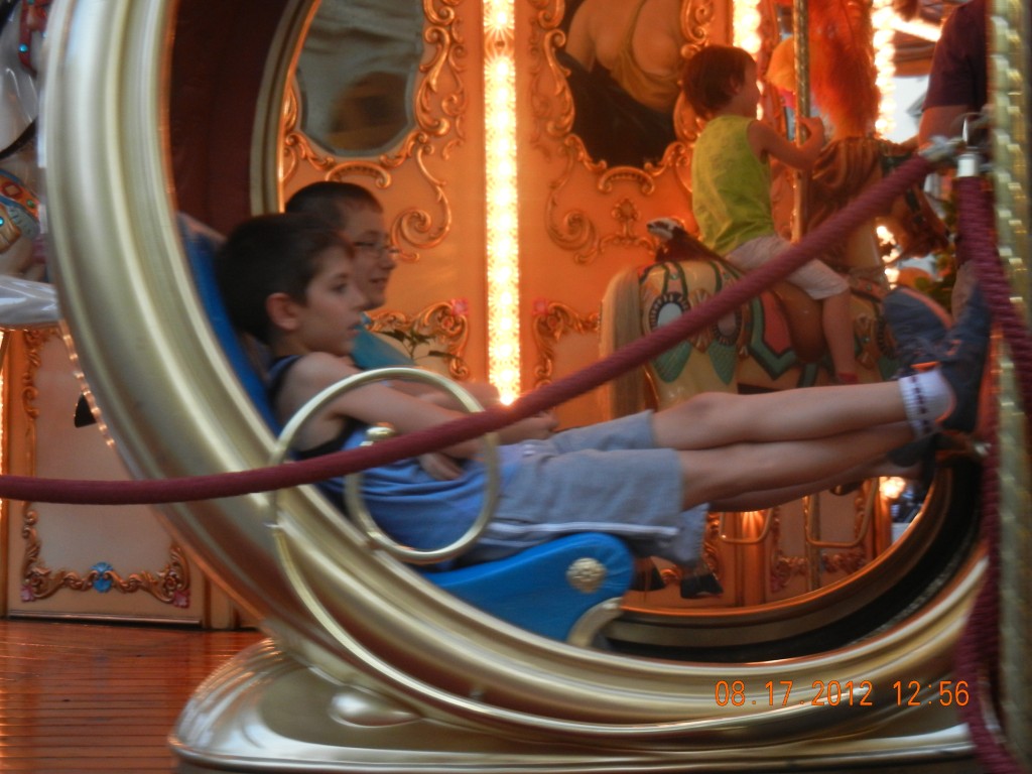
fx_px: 1759
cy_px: 387
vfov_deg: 24.8
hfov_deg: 32.7
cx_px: 516
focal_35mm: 59
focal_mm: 10.6
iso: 400
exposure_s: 1/45.6
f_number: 4
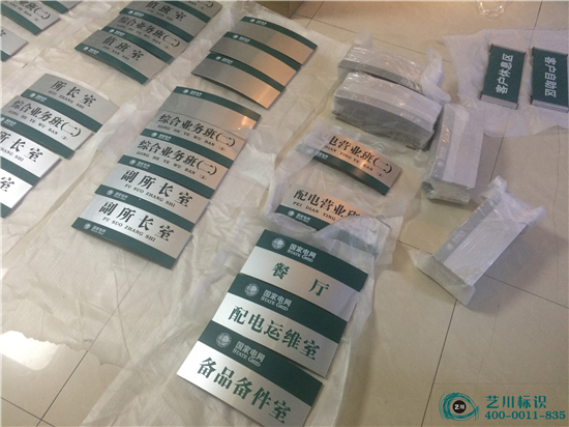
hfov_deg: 61.7
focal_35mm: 29
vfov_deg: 48.2
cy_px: 214
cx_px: 284
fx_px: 476
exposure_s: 1/33
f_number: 2.2
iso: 125
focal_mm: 4.15
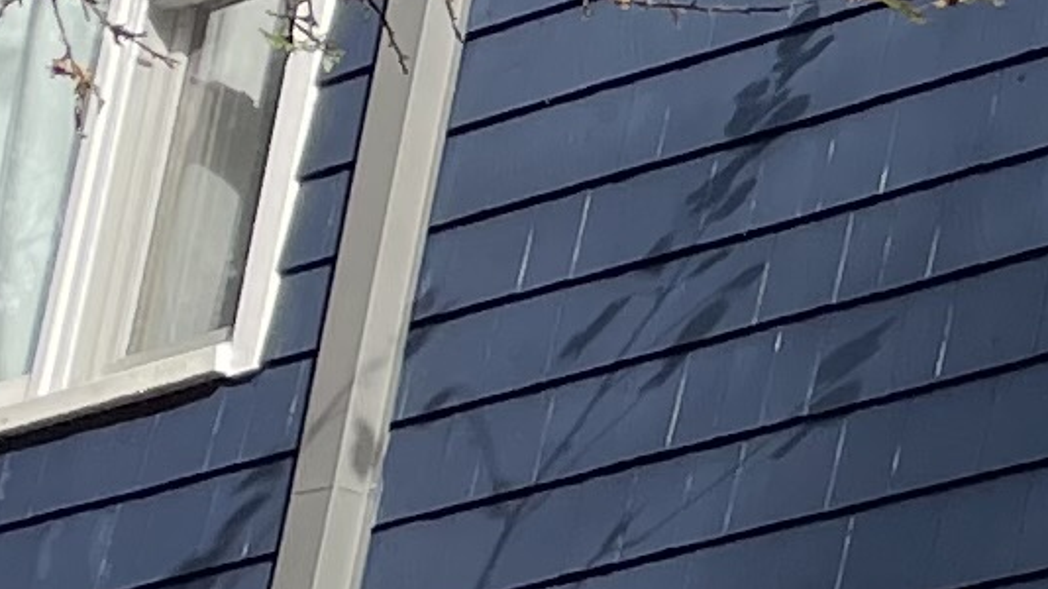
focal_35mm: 214
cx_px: 2282
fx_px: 5945
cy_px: -226
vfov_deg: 5.6
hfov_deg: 9.3
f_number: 1.6
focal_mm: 4.2
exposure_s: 1/988
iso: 32
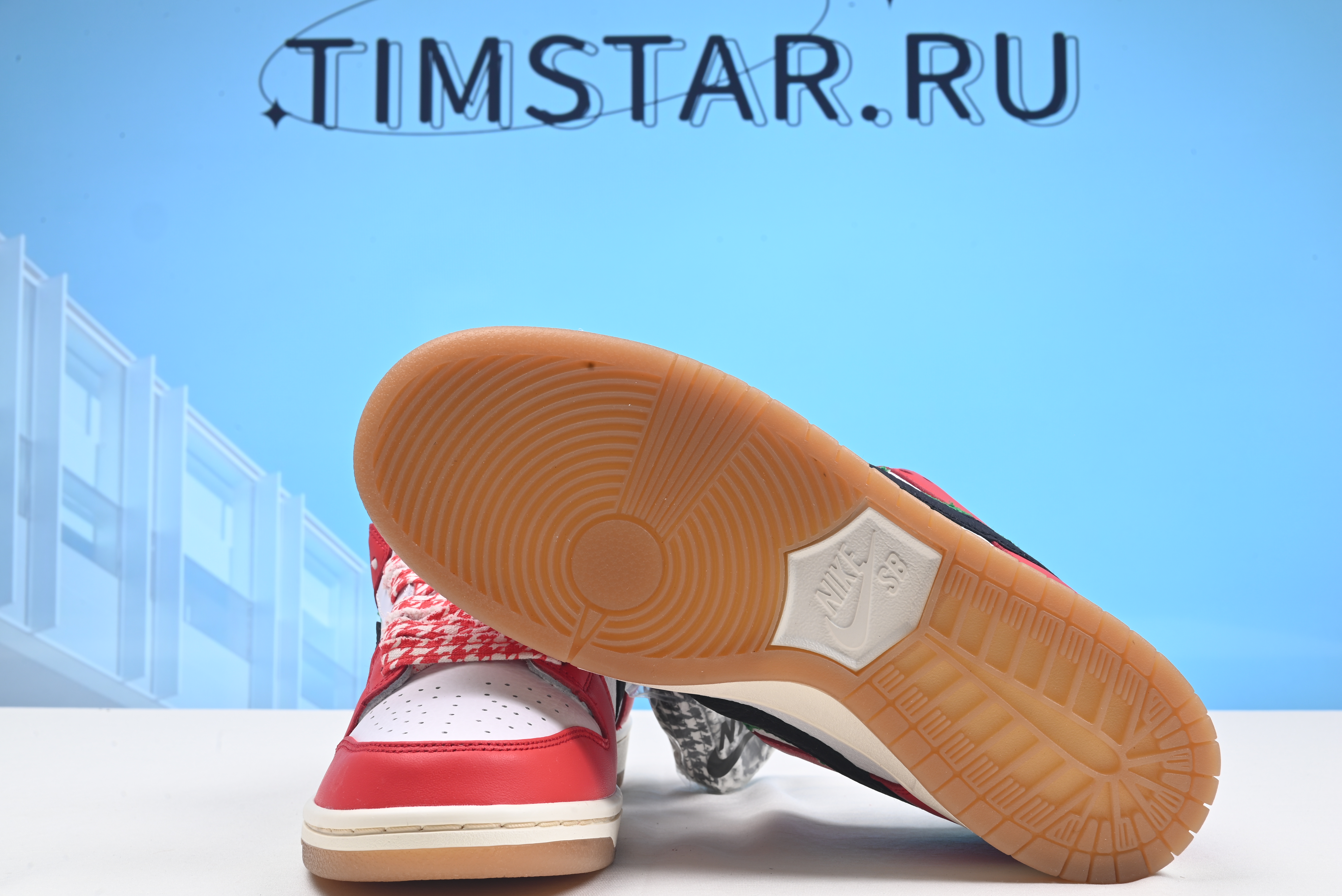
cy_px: 448
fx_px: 1529
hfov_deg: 47.4
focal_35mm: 41
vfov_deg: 32.7
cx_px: 671
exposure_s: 1/2
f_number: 16
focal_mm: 41
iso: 100
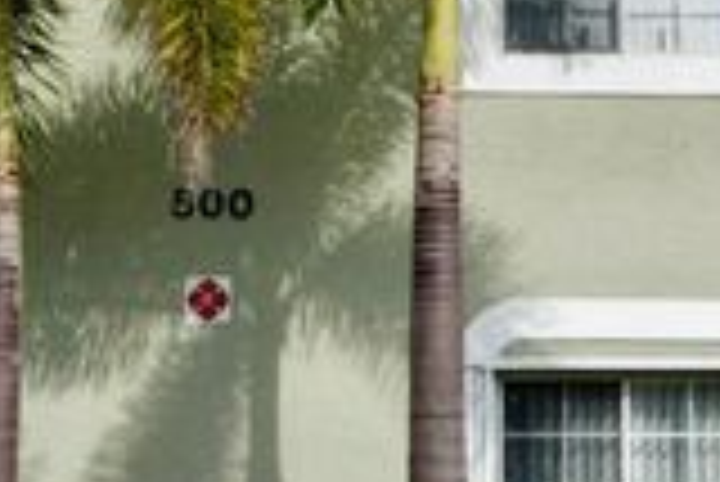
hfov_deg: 20.9
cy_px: 144
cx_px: 531
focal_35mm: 97
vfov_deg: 14.1
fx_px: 1942
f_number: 5
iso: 100
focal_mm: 31
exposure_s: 1/1000
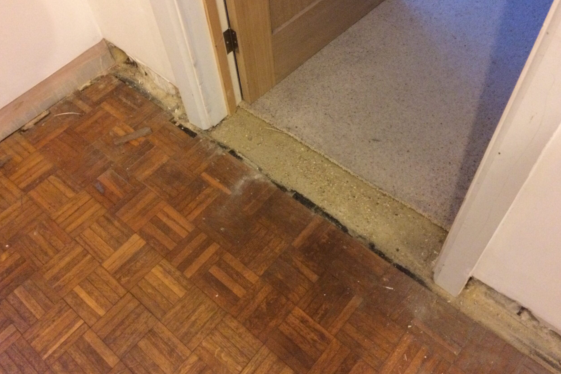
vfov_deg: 42.3
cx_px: 283
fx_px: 483
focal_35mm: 31
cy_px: 173
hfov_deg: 60.3
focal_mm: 4.15
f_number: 2.2
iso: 400
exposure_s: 1/17
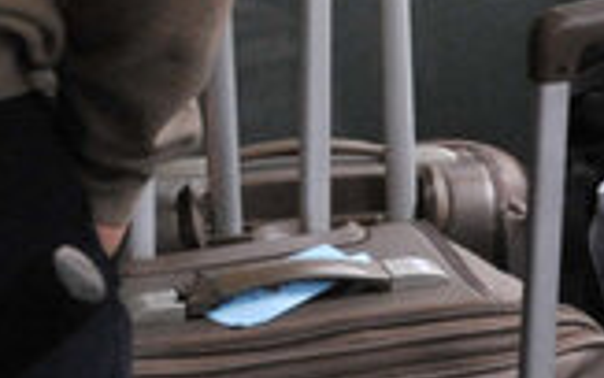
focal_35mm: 209
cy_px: -200
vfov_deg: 6.2
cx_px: 723
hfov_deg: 9.9
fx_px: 3442
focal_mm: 31
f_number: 6.3
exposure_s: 1/160
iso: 3200
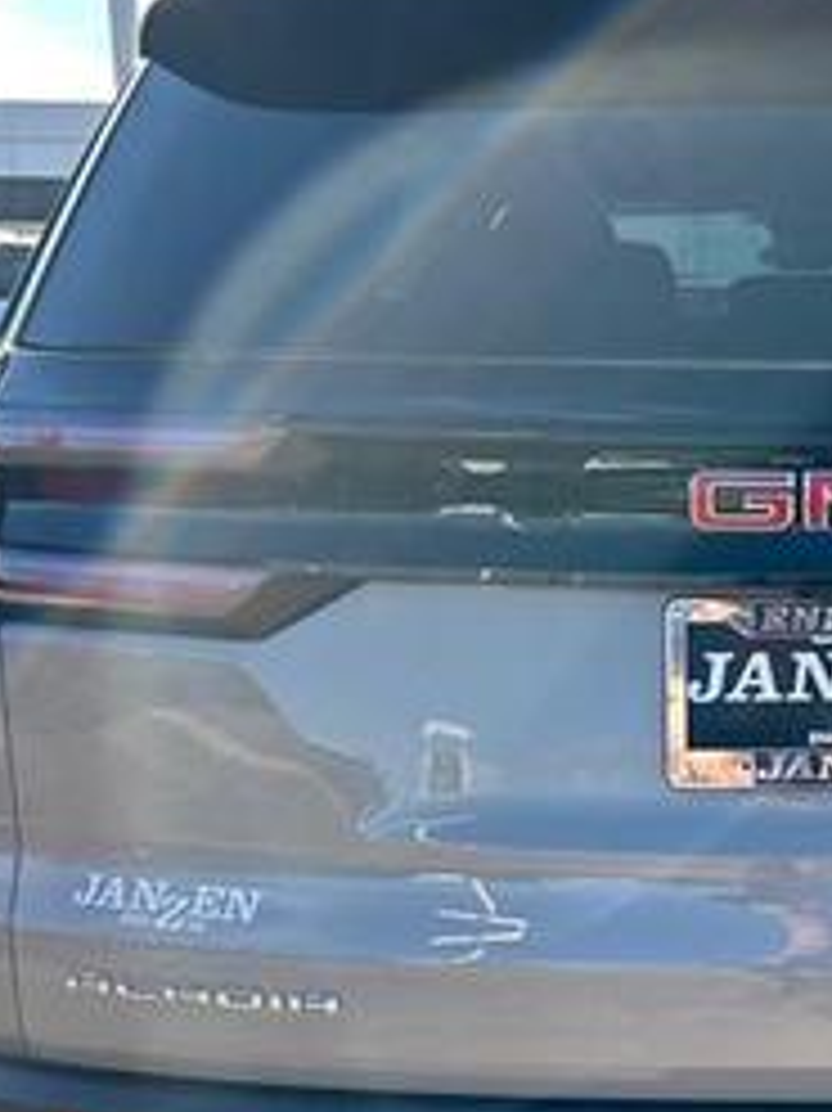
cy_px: 720
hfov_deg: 26.2
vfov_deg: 35.9
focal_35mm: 53
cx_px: 819
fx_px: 1700
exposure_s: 1/1038
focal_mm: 5.7
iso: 50
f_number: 1.5
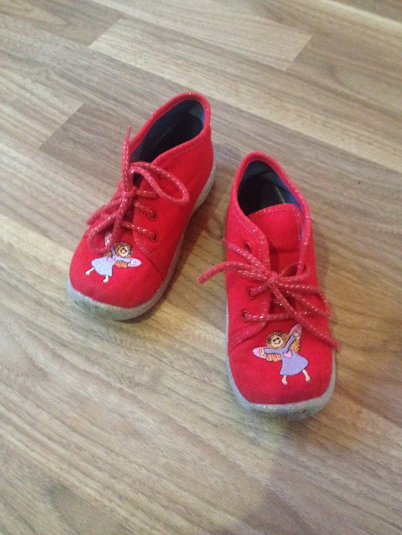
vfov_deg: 52.6
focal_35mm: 35
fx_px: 542
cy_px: 268
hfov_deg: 40.7
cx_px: 201
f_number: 2.4
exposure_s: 1/17
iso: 800
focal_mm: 4.28
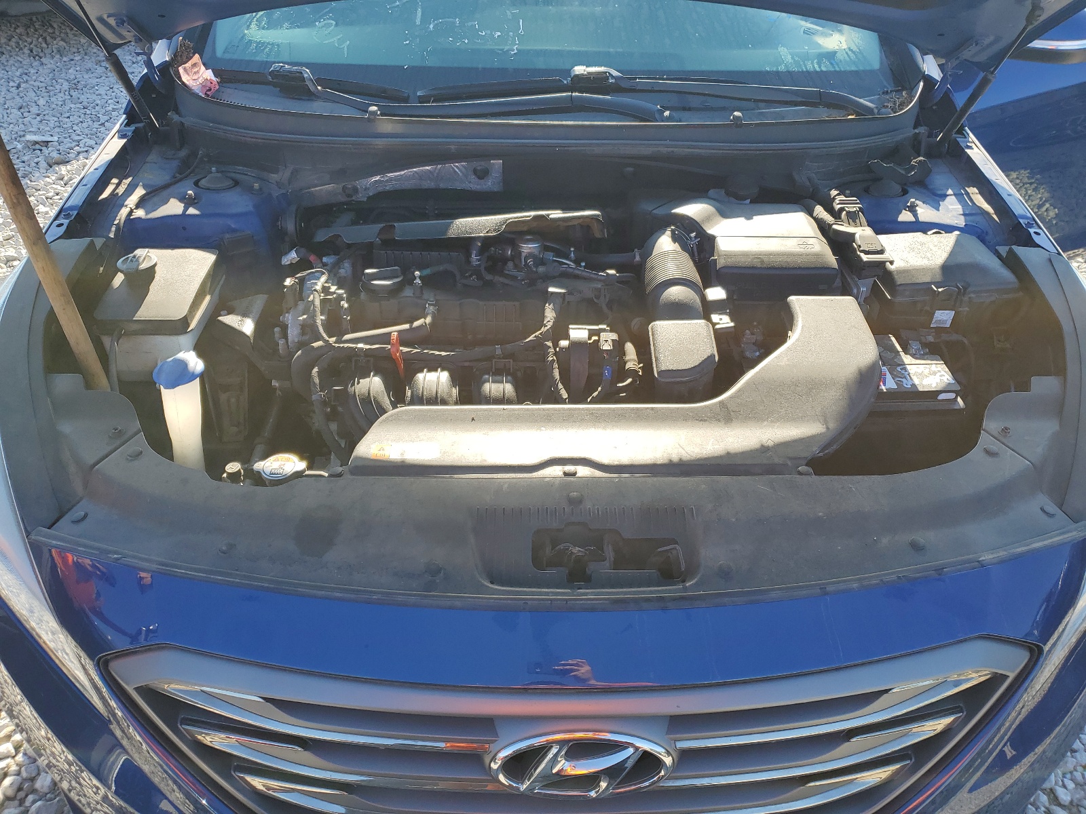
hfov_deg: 67.3
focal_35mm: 26
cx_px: 543
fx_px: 816
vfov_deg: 53.1
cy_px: 407
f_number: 1.5
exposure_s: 1/667
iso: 50
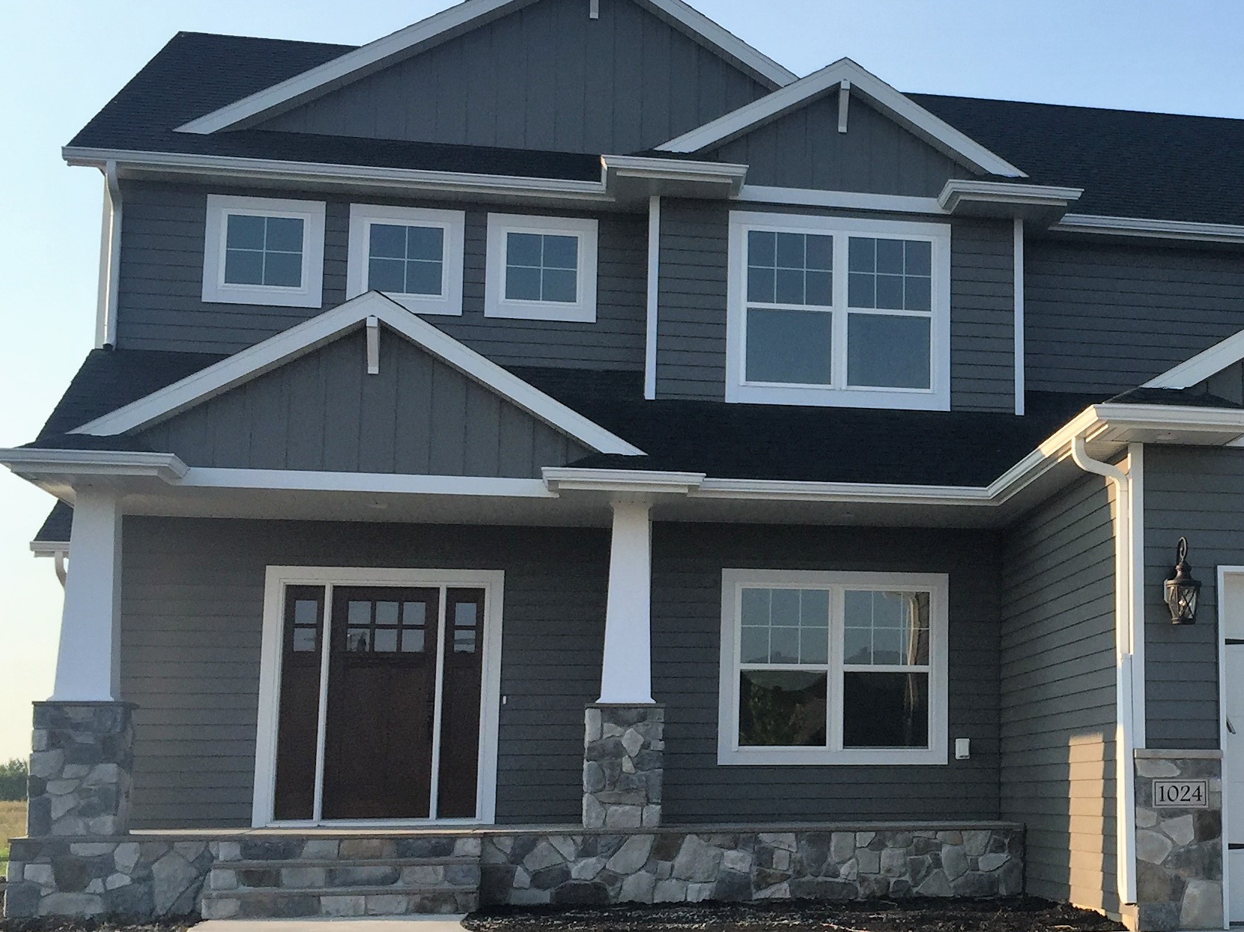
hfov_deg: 32.1
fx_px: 2048
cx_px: 1125
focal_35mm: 57
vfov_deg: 25.6
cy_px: 512
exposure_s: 1/1130
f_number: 2.2
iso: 32
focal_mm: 4.15
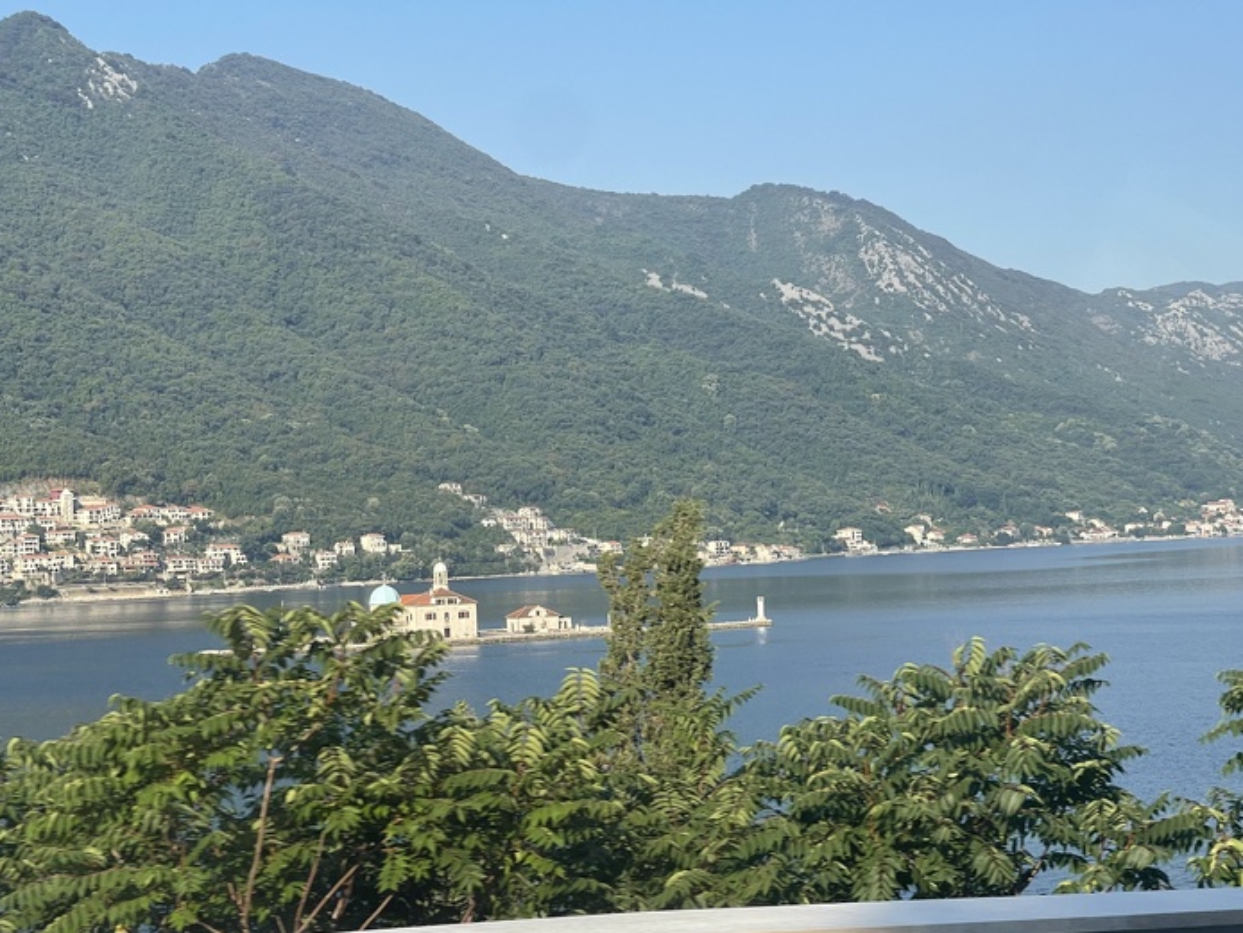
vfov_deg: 20.2
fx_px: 2622
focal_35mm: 73
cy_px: 439
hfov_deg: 26.6
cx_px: 541
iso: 20
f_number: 2.2
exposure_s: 1/453
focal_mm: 7.5
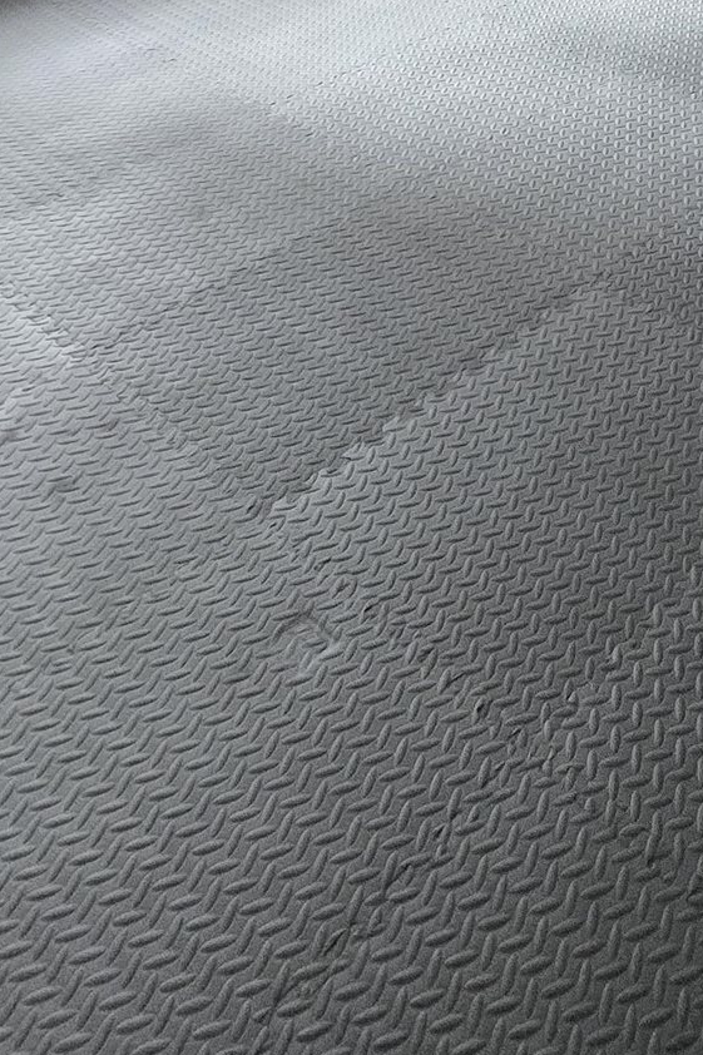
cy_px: -223
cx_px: 979
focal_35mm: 37
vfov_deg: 38.1
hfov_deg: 27.8
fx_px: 1084
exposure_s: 1/60
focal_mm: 1.7
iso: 800
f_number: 2.2
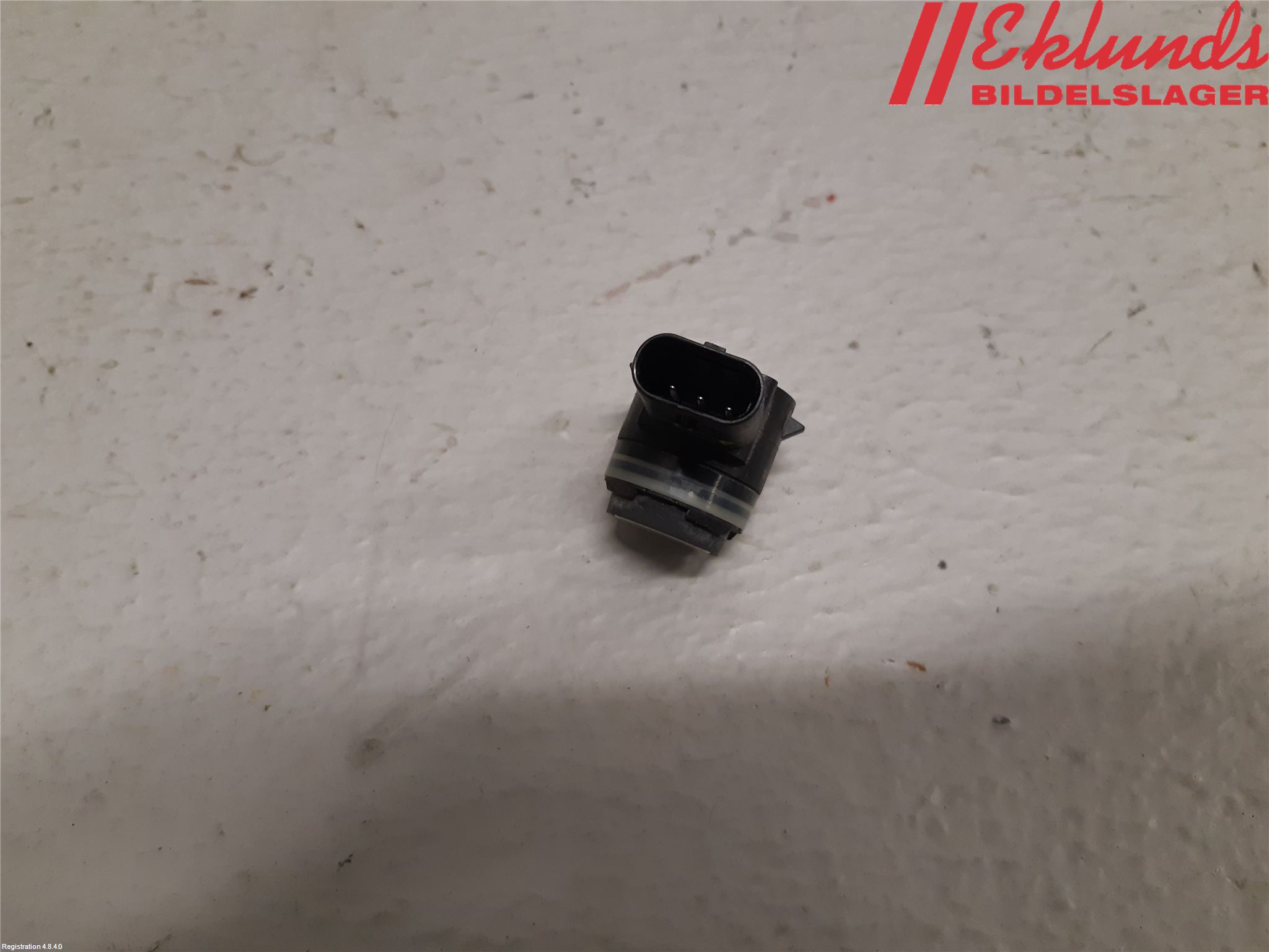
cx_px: 634
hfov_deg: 67.3
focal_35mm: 26
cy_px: 476
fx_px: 953
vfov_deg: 53.1
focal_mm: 3.93
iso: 125
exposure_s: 1/50
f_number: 1.7
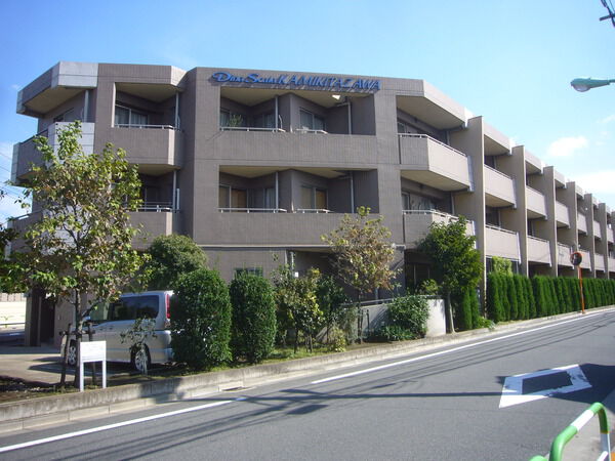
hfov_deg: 63.4
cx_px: 308
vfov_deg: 49.7
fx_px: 497
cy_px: 230
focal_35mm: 28
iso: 80
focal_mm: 4.6
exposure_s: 1/200
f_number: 5.6
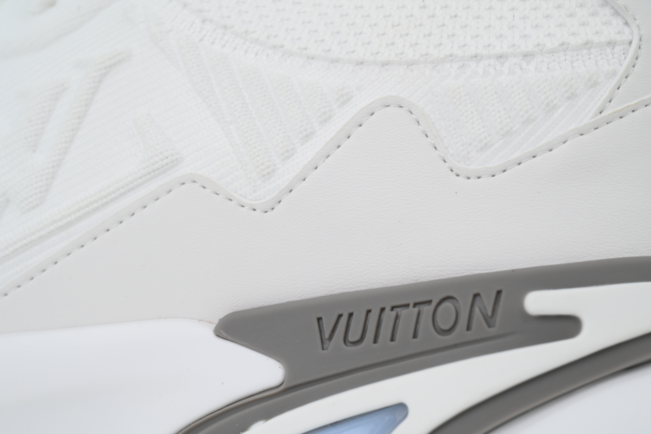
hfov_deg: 19.6
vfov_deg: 13.2
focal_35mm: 104
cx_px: 326
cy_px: 217
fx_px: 1881
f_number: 13
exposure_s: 1/100
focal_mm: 104
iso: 400
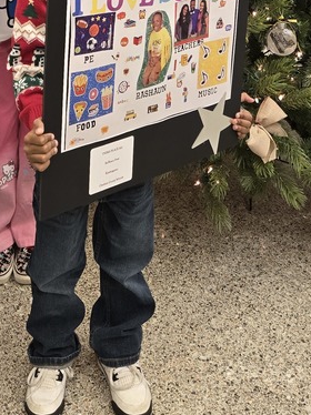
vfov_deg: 26.8
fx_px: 756
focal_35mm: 63
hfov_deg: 23.0
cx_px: 68
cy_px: -99
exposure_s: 1/120
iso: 160
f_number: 1.8
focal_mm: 5.4
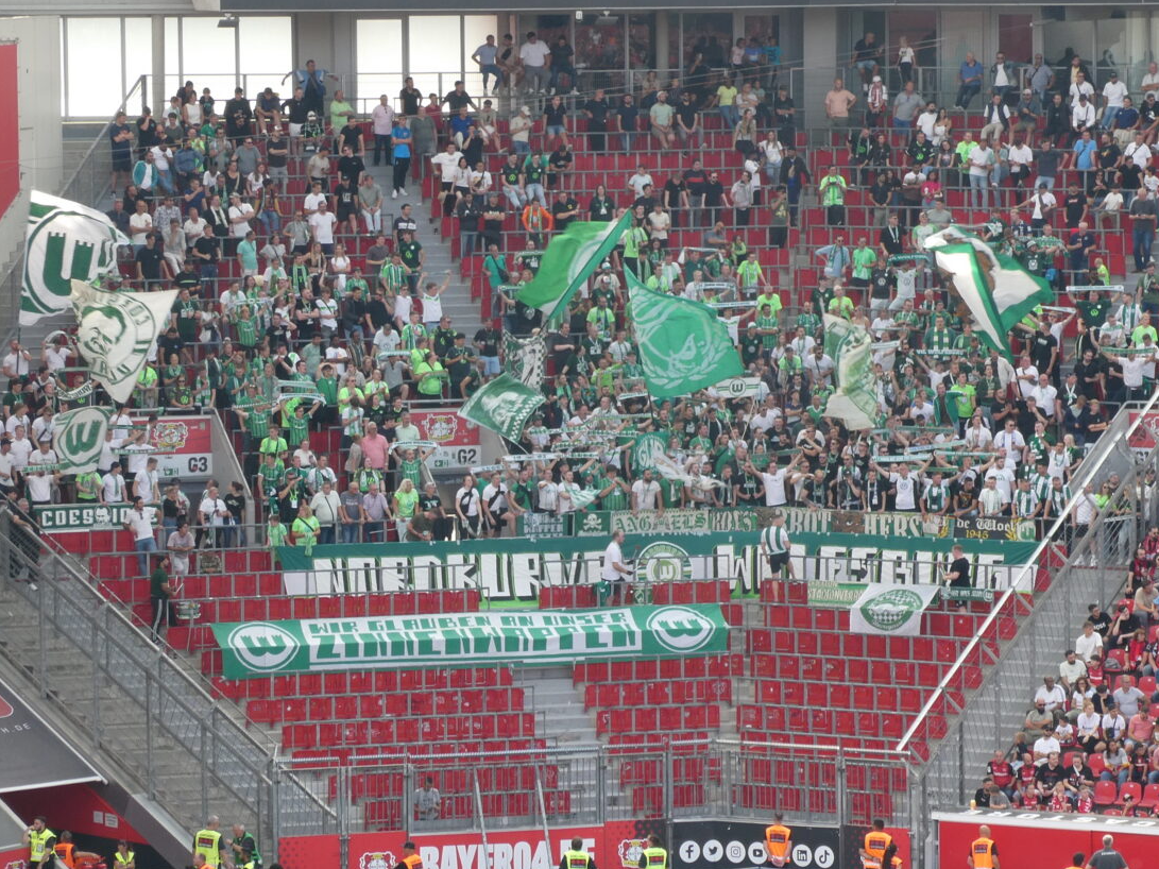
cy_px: 430
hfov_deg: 10.0
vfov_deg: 7.5
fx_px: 6629
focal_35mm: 198
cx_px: 576
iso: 80
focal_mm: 24.2
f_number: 5.3
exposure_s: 1/80
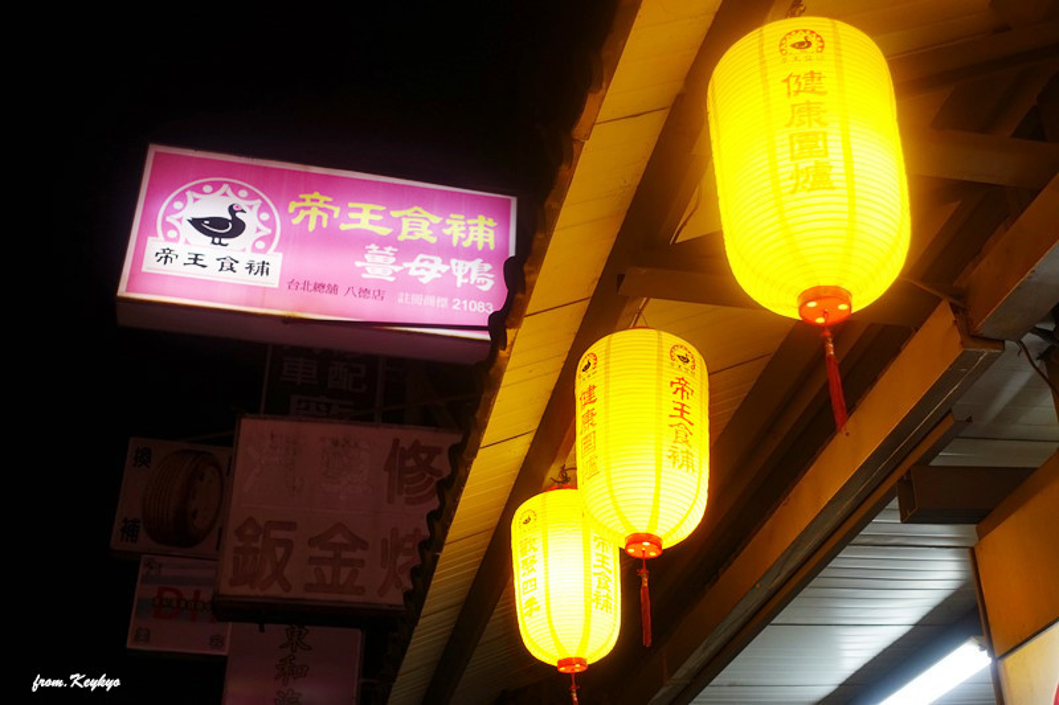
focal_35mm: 45
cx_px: 530
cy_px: 352
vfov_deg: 29.9
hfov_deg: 43.6
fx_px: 1323
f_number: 2.8
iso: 250
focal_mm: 16.39
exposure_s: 1/50
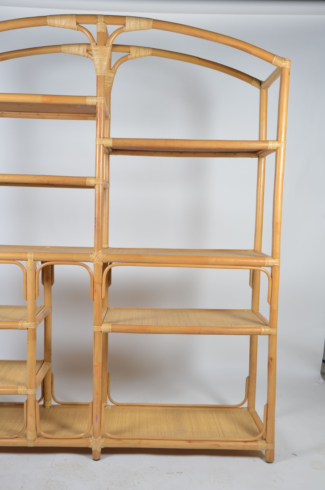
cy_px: 245
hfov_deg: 36.7
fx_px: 490
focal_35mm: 36
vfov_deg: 53.2
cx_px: 162
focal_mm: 24
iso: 100
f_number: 11
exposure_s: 1/125
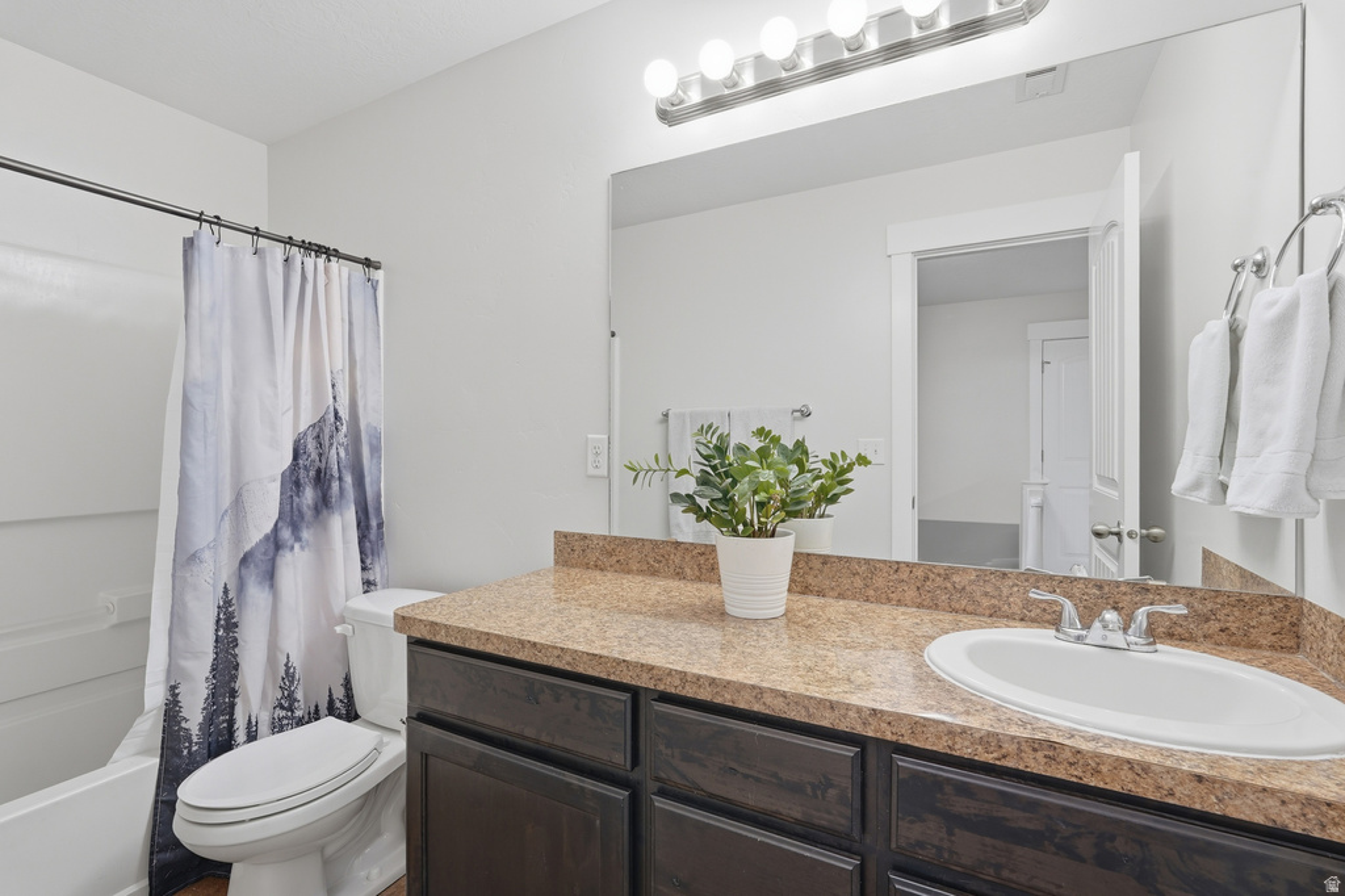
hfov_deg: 96.8
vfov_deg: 73.7
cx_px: 672
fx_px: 598
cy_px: 448
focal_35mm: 16
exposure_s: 1/80
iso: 250
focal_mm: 16
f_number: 9
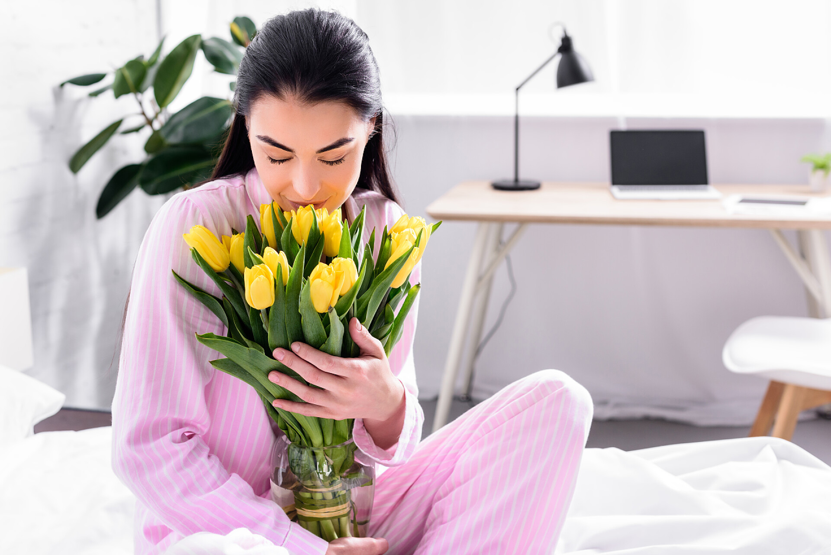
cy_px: 278
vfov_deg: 27.0
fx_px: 1154
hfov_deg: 39.6
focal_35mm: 50
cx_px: 416
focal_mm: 50
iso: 400
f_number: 4.5
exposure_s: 1/200
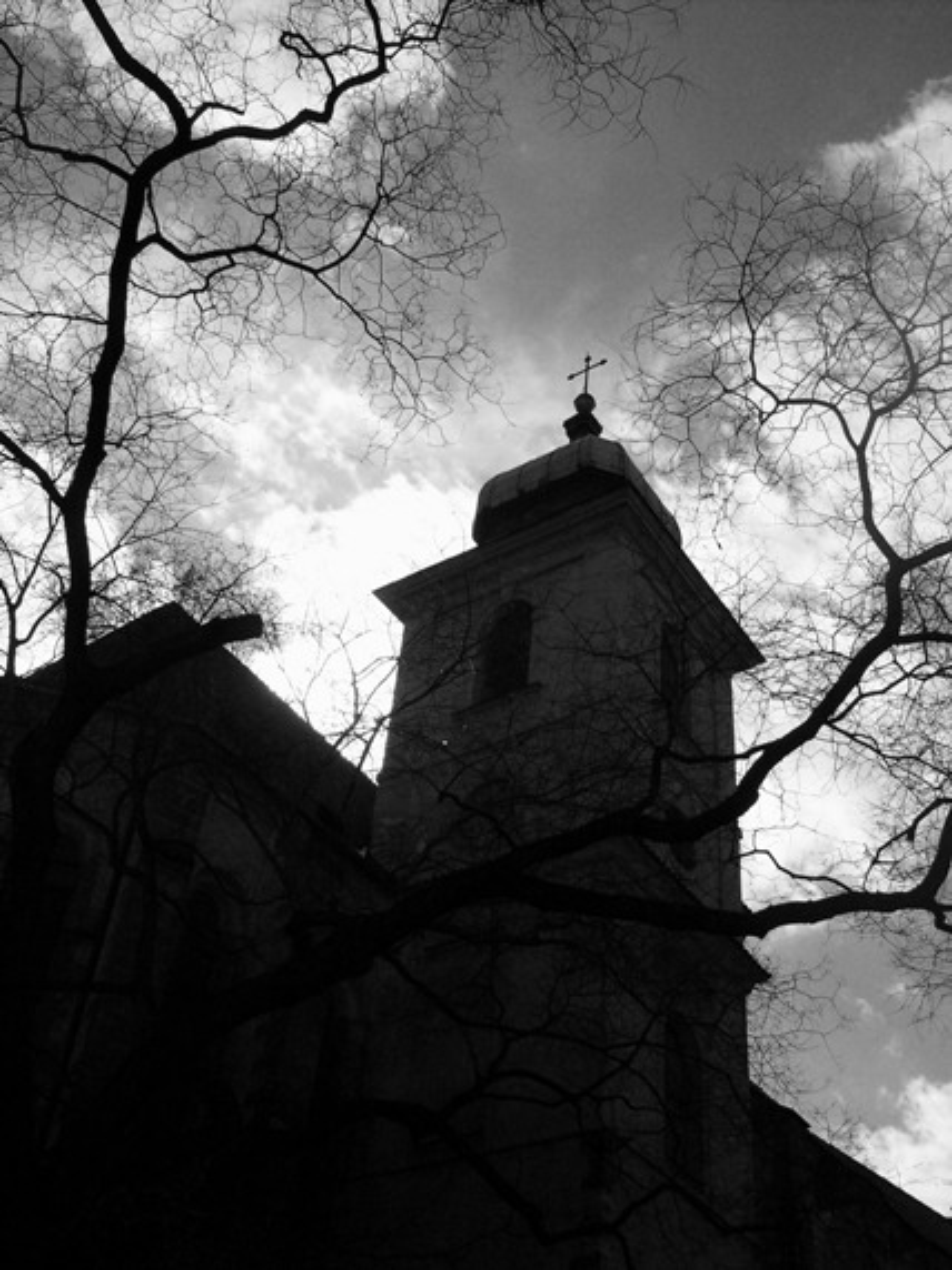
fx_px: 1431
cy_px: 635
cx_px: 476
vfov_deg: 47.9
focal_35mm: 39
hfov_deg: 36.8
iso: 100
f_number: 5.6
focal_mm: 8
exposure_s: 1/1500
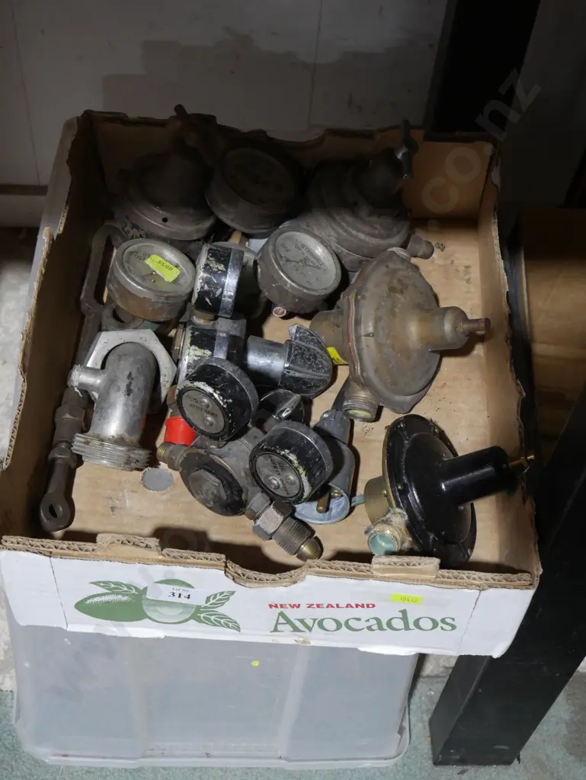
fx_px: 1128
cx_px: 293
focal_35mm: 50
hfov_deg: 29.1
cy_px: 390
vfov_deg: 38.2
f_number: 5.3
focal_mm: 25
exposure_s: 1/60
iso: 1000
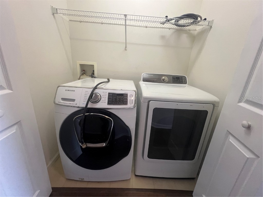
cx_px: 132
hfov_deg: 106.2
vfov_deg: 89.9
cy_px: 98
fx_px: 99
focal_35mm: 13
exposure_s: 1/60
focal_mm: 1.57
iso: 320
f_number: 1.8
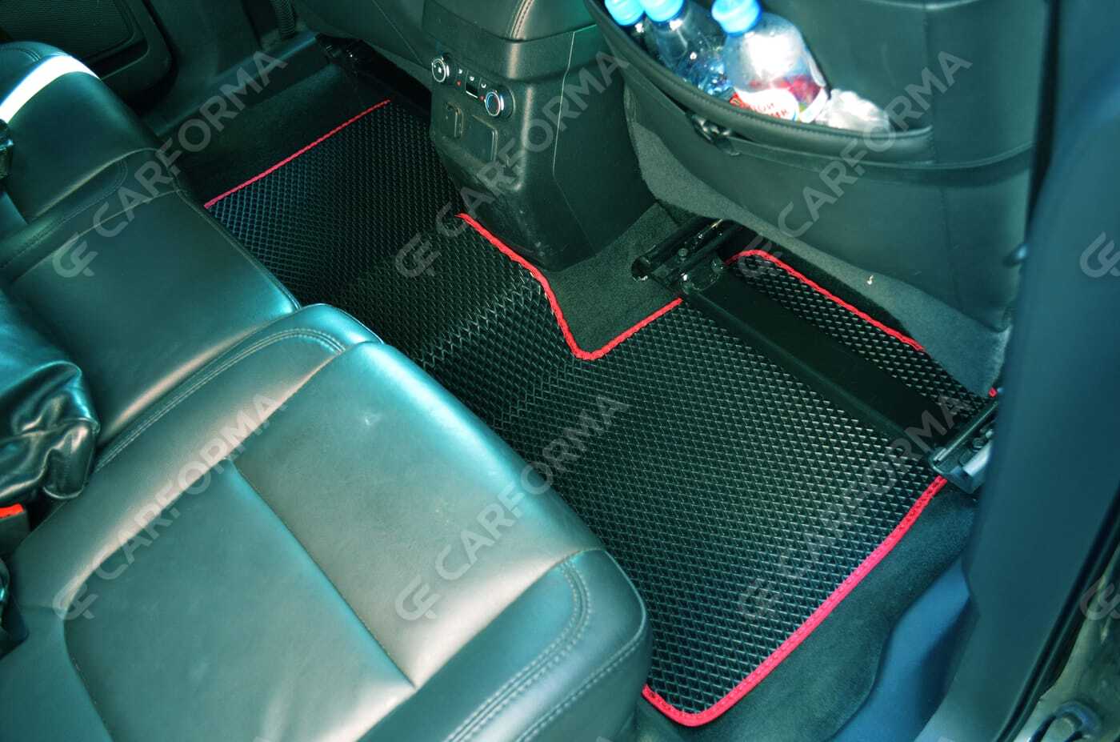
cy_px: 371
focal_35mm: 33
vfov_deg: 39.8
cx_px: 560
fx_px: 1024
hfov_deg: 57.3
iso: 1100
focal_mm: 22
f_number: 3.8
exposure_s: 1/30
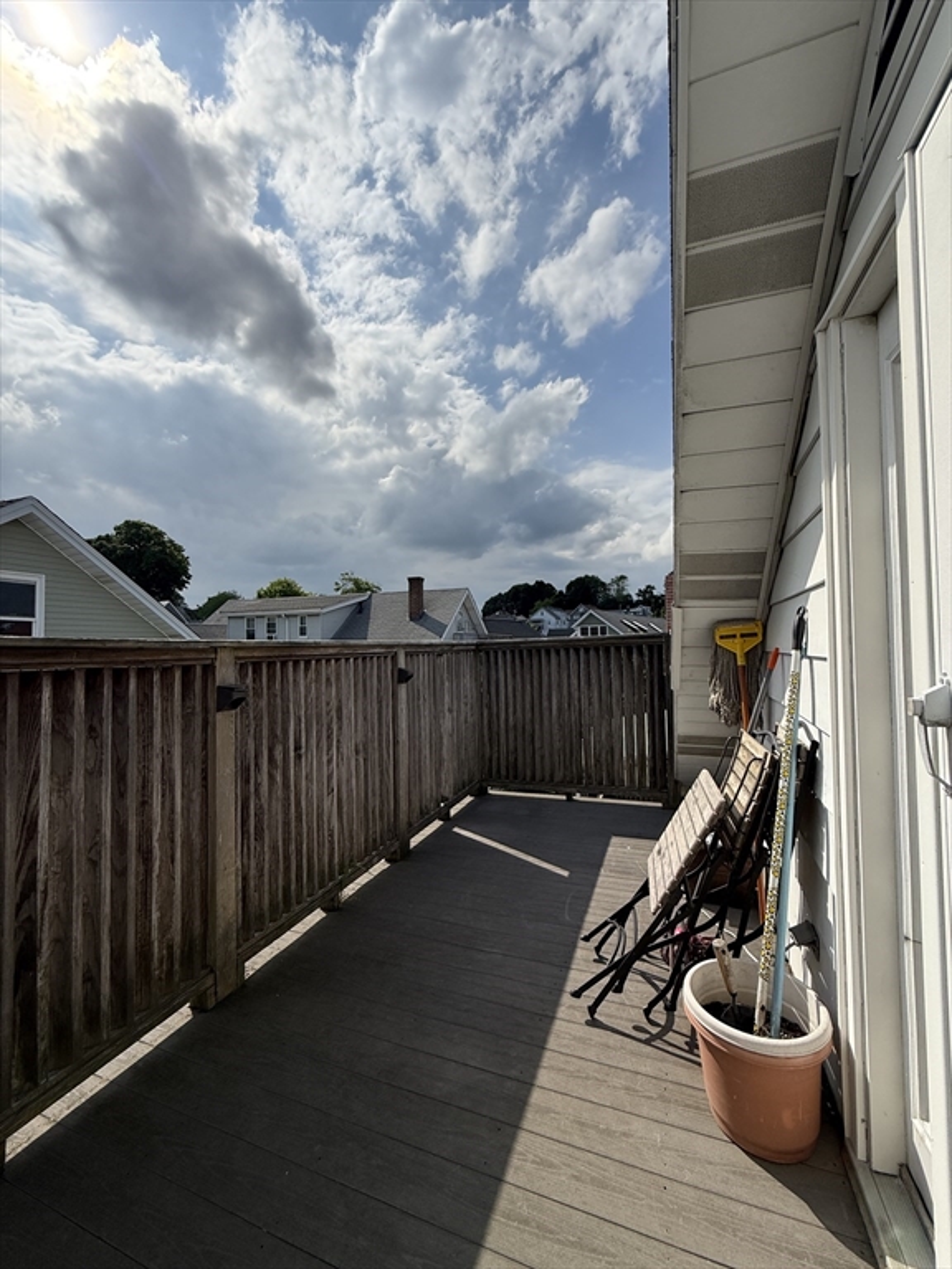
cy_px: 634
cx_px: 476
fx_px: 513
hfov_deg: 85.7
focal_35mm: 14
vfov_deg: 102.1
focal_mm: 2.22
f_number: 2.2
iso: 50
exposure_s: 1/5155
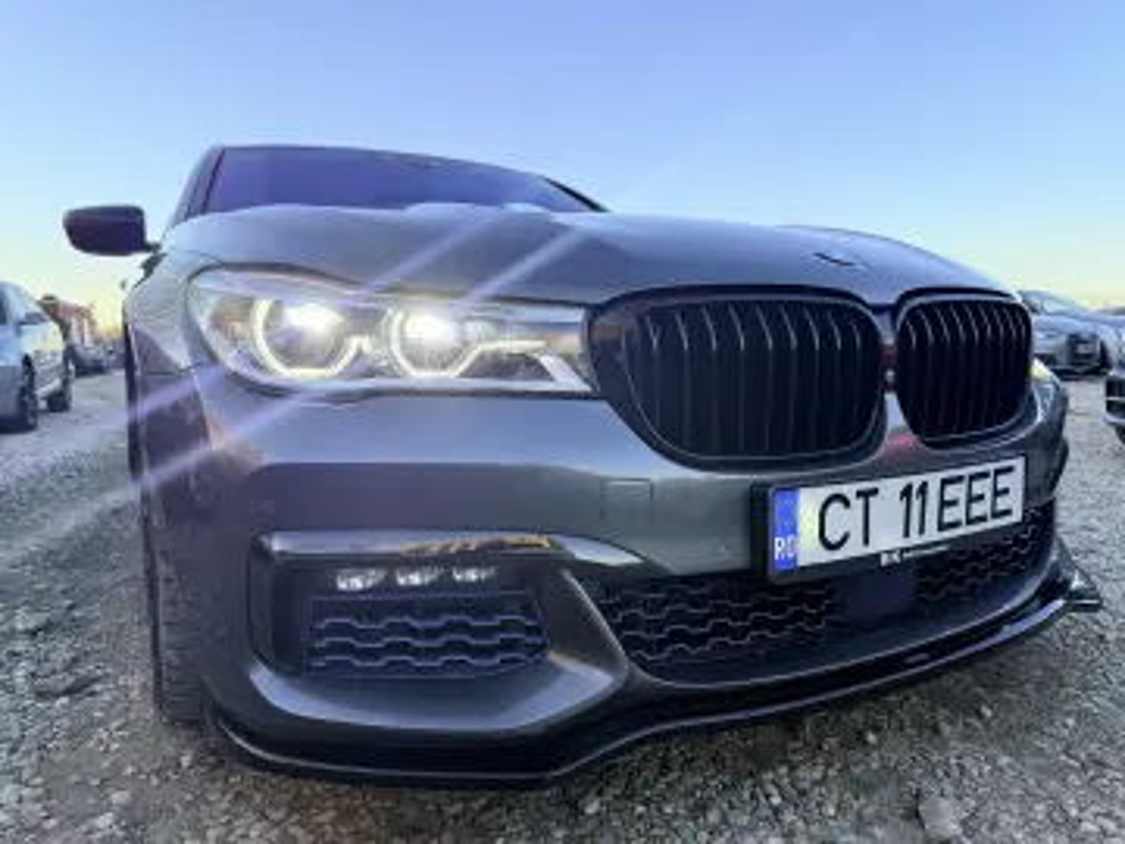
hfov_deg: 71.6
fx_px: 780
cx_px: 562
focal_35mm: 24
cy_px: 422
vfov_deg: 56.8
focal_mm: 6.76
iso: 100
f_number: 1.78
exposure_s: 1/765
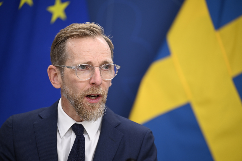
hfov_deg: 12.5
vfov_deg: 8.3
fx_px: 1109
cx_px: 121
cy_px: 80
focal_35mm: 165
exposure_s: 1/250
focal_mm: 165
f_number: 2.8
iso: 800
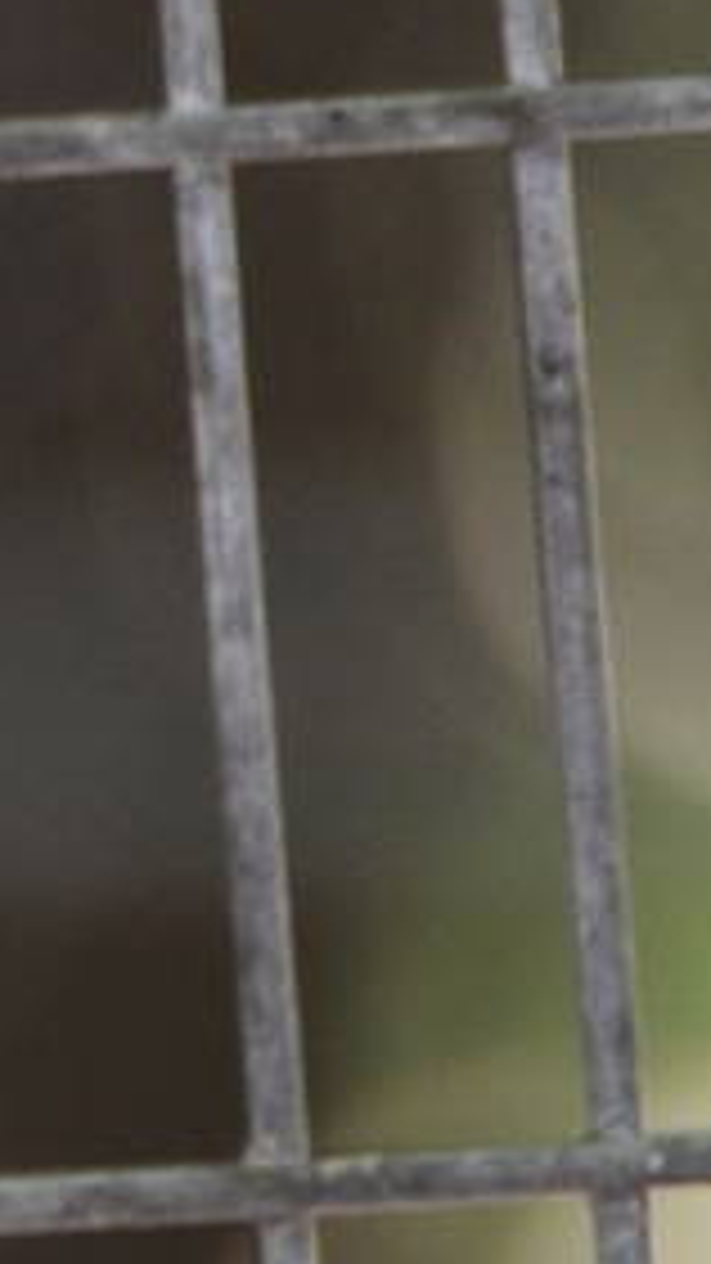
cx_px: -2822
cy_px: 929
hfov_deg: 0.6
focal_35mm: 2145
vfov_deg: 1.0
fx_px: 71914
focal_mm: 240
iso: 500
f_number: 5.3
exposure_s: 1/125
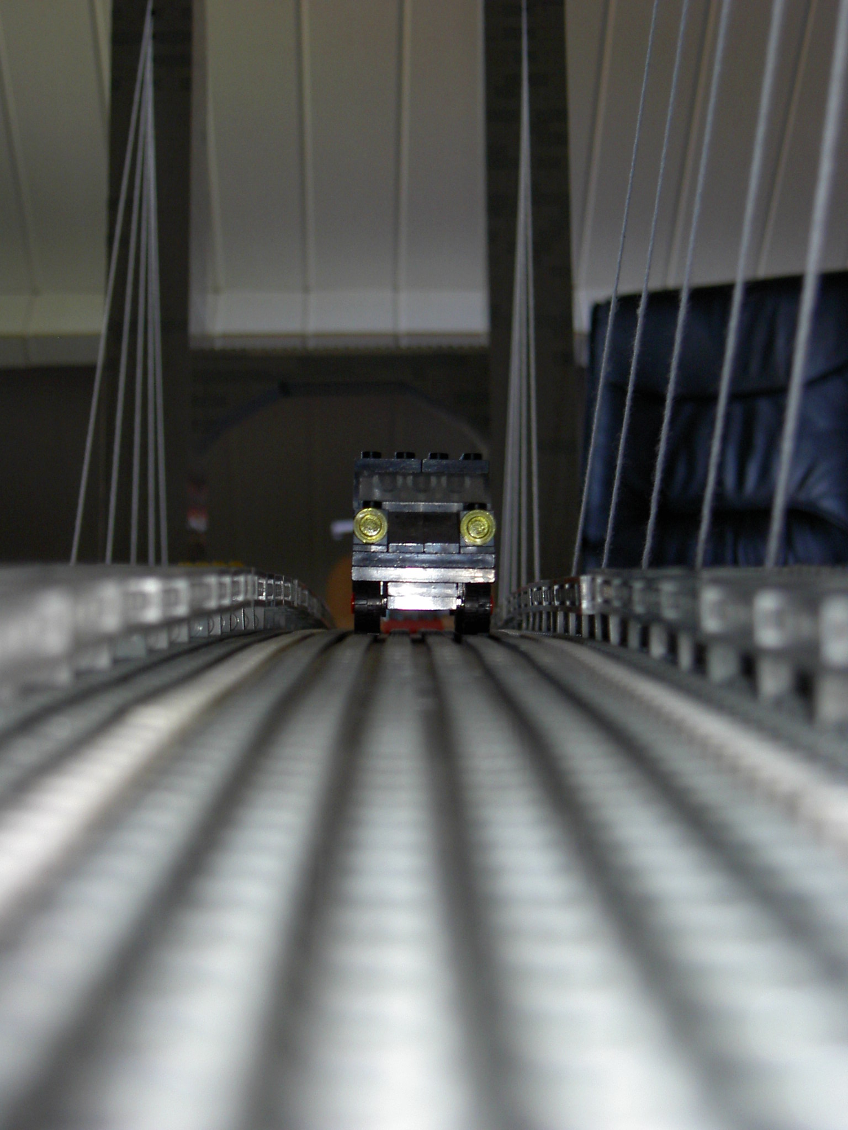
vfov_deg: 34.9
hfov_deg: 26.6
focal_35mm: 55
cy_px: 565
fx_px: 1796
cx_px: 424
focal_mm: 11.3
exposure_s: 1/68.5
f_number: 3.3
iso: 100
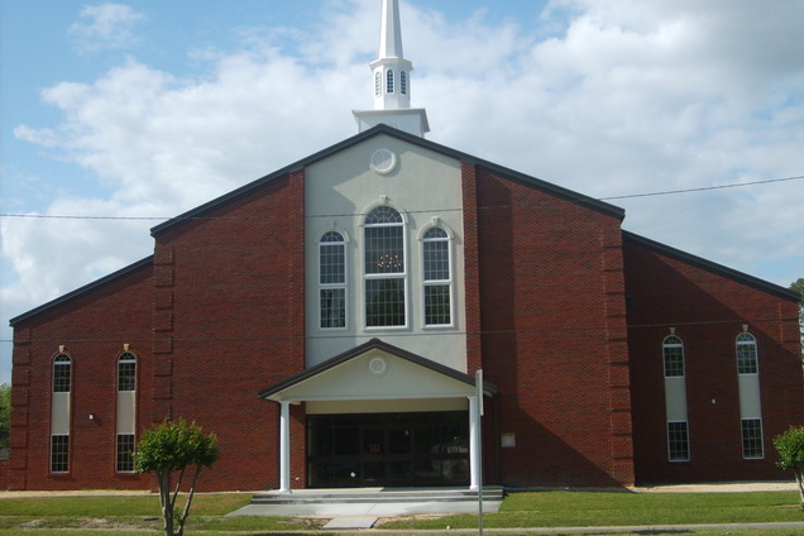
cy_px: 258
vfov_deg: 29.9
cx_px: 403
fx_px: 1005
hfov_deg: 43.6
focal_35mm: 45
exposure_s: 1/1000
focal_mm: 7.2
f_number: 3
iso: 50
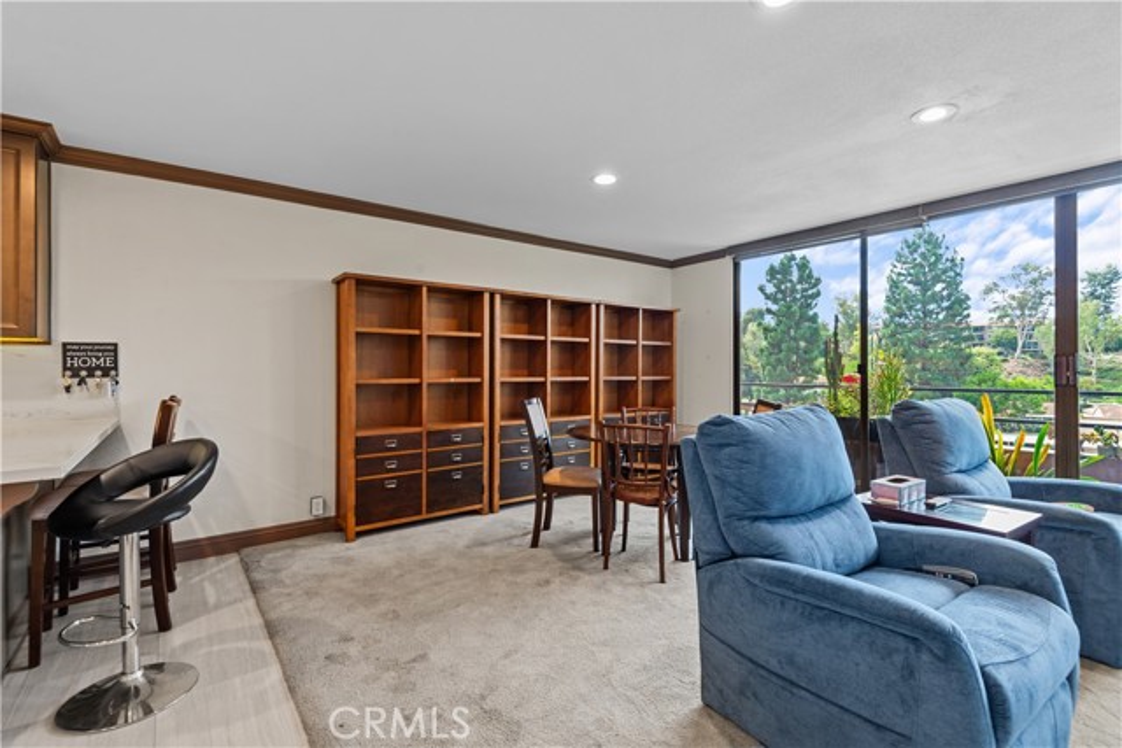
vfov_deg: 73.8
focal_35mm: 16
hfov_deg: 96.7
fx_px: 499
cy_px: 374
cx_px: 561
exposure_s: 1/3
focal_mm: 16
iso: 200
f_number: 7.1
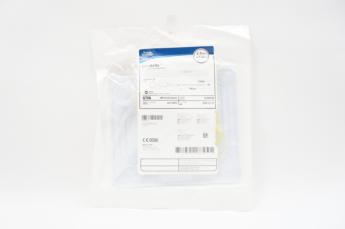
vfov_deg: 28.0
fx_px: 460
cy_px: 114
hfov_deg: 41.2
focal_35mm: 48
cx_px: 172
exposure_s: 1/60
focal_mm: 32
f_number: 5
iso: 400
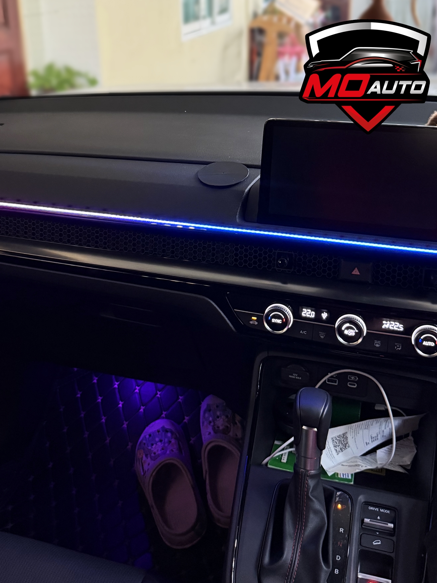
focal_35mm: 39
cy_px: 200
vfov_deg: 47.2
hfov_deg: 36.8
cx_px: 191
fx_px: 656
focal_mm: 6.76
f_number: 1.78
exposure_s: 1/43
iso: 800
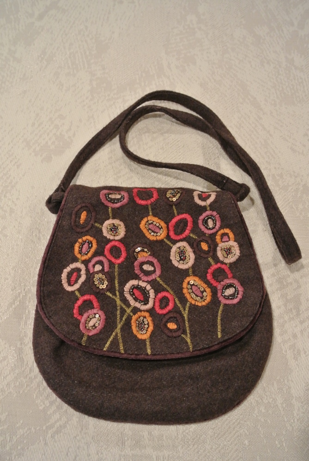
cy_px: 230
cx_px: 154
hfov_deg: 42.4
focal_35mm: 31
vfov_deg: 60.2
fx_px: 398
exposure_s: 1/30
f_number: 3.8
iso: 900
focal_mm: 11.8
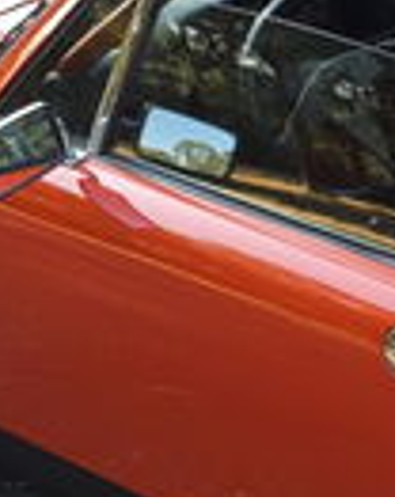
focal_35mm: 132
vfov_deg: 14.6
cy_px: 300
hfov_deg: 10.3
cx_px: 893
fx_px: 1938
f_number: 1.7
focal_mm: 6.3
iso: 32
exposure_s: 1/182
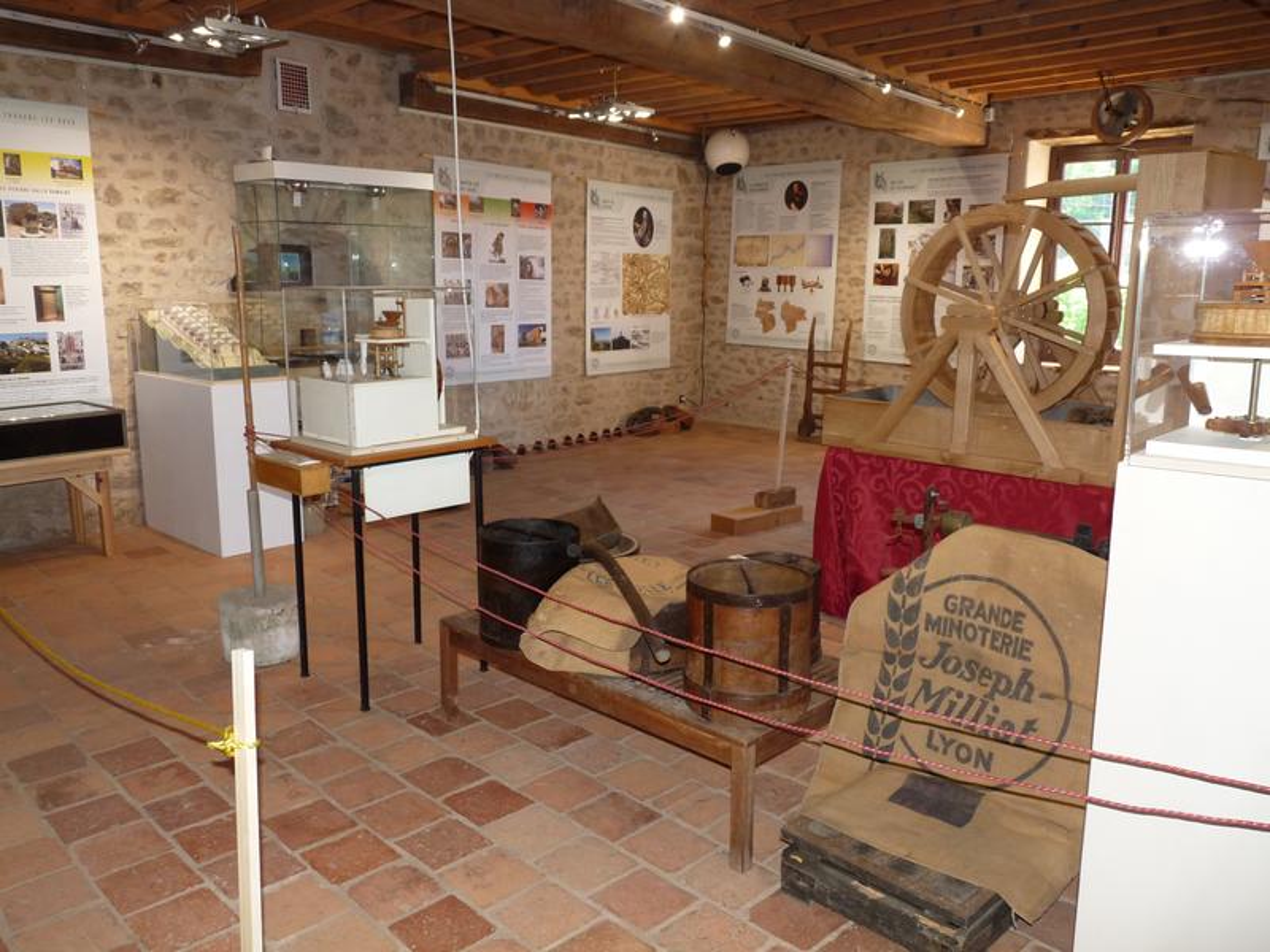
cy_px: 476
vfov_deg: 51.4
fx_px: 991
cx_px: 635
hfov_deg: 65.3
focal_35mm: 27
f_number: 2.8
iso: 160
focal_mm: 4.8
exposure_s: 1/30
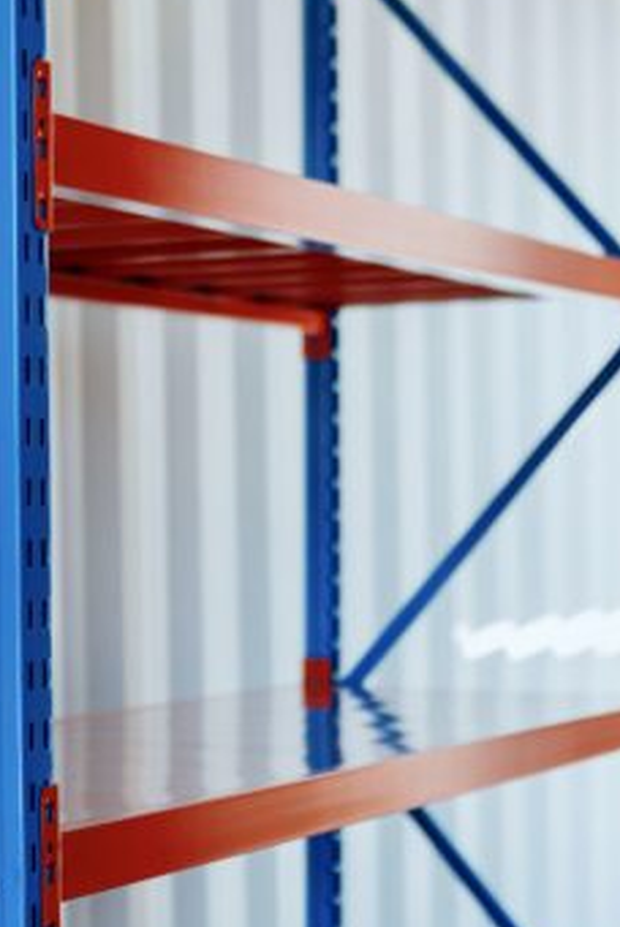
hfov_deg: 12.9
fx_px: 2707
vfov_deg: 19.4
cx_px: 7
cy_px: 571
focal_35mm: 105
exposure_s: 1/1250
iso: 500
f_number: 1.6
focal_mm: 35
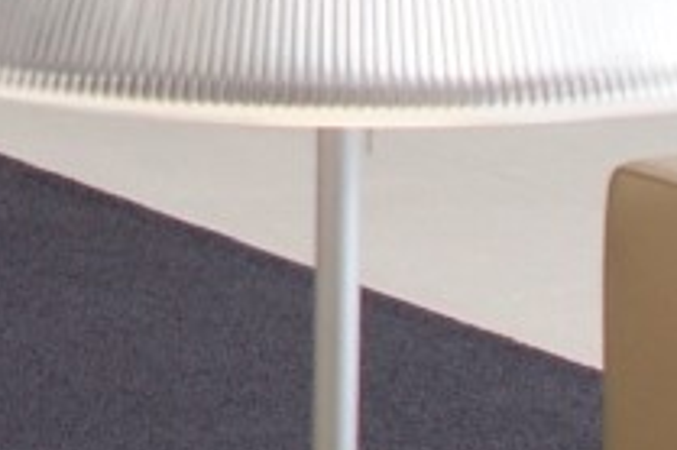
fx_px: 6126
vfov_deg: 4.1
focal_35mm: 326
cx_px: -505
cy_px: -605
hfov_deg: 6.2
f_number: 6.7
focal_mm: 28
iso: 200
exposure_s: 1/60
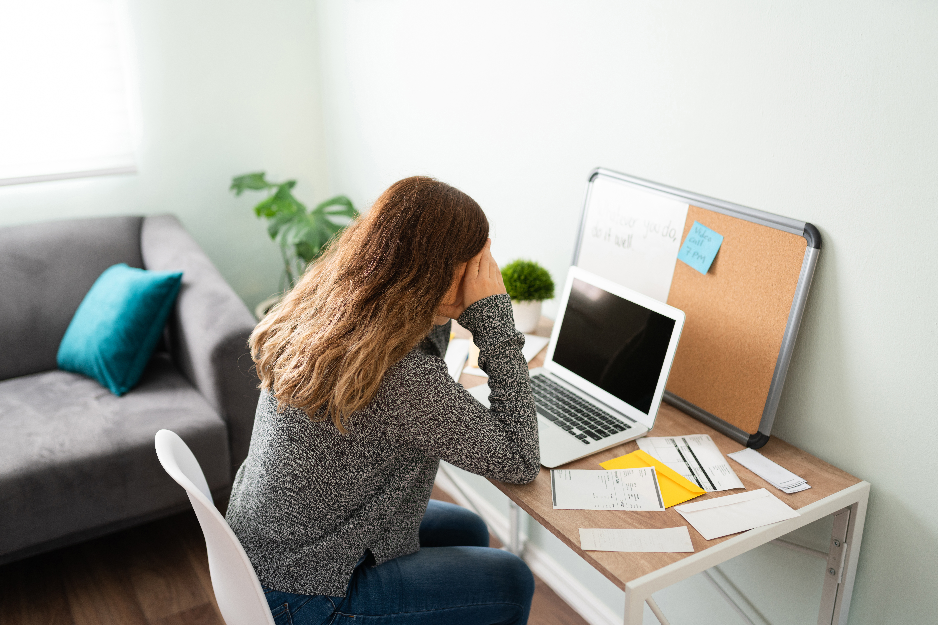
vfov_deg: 37.9
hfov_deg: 54.4
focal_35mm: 35
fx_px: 912
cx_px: 469
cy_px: 312
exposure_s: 1/160
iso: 250
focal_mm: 35
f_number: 1.8
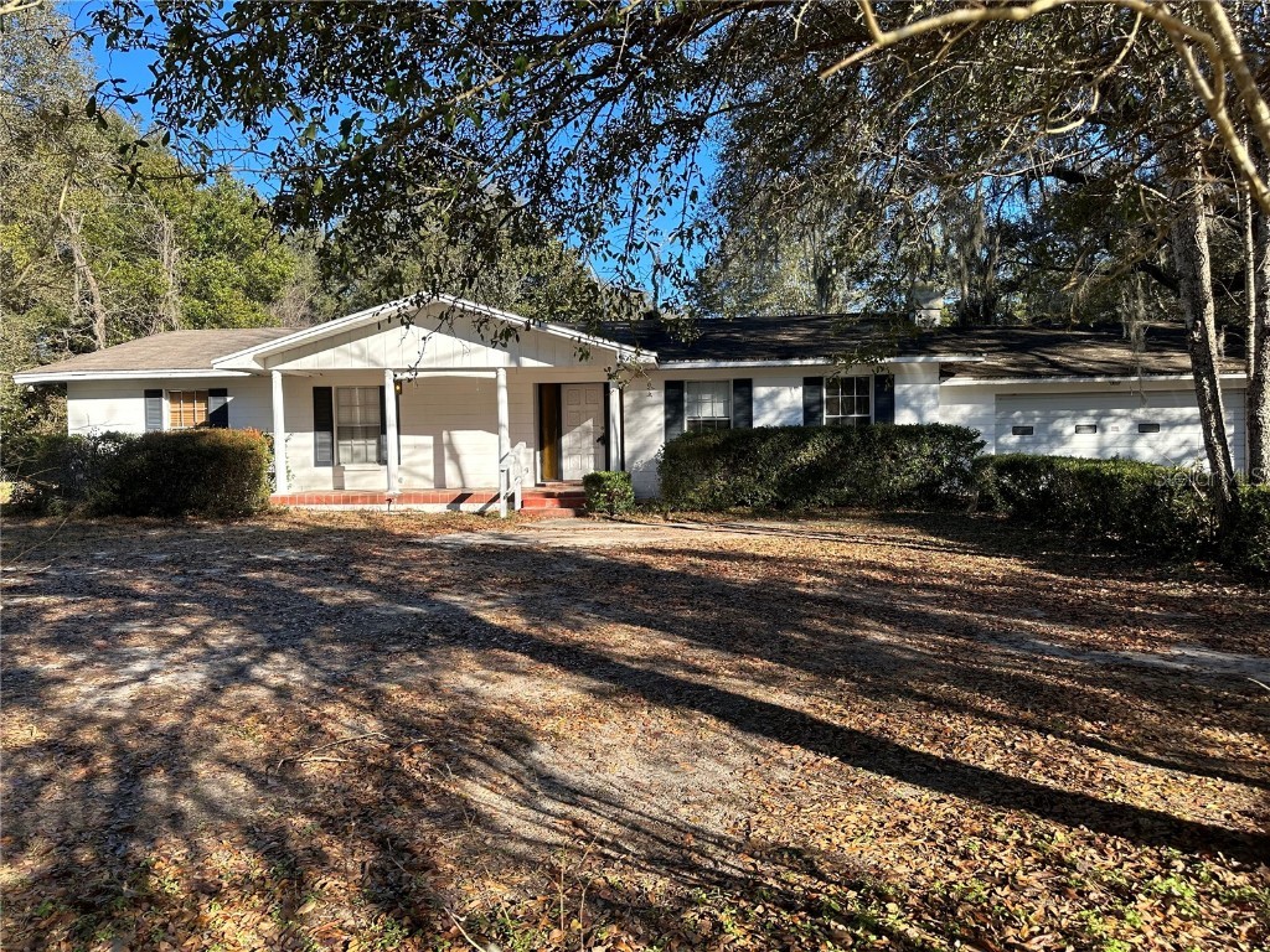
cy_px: 476
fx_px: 881
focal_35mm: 24
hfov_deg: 71.6
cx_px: 635
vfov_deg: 56.8
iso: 80
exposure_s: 1/1157
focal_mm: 6.86
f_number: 1.78
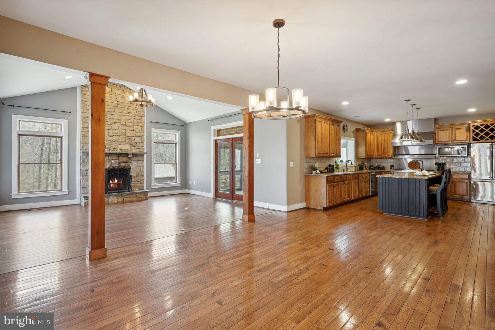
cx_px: 248
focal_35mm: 16
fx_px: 220
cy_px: 165
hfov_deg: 96.7
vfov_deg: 73.7
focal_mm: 16
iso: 100
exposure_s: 1/3.33
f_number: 8
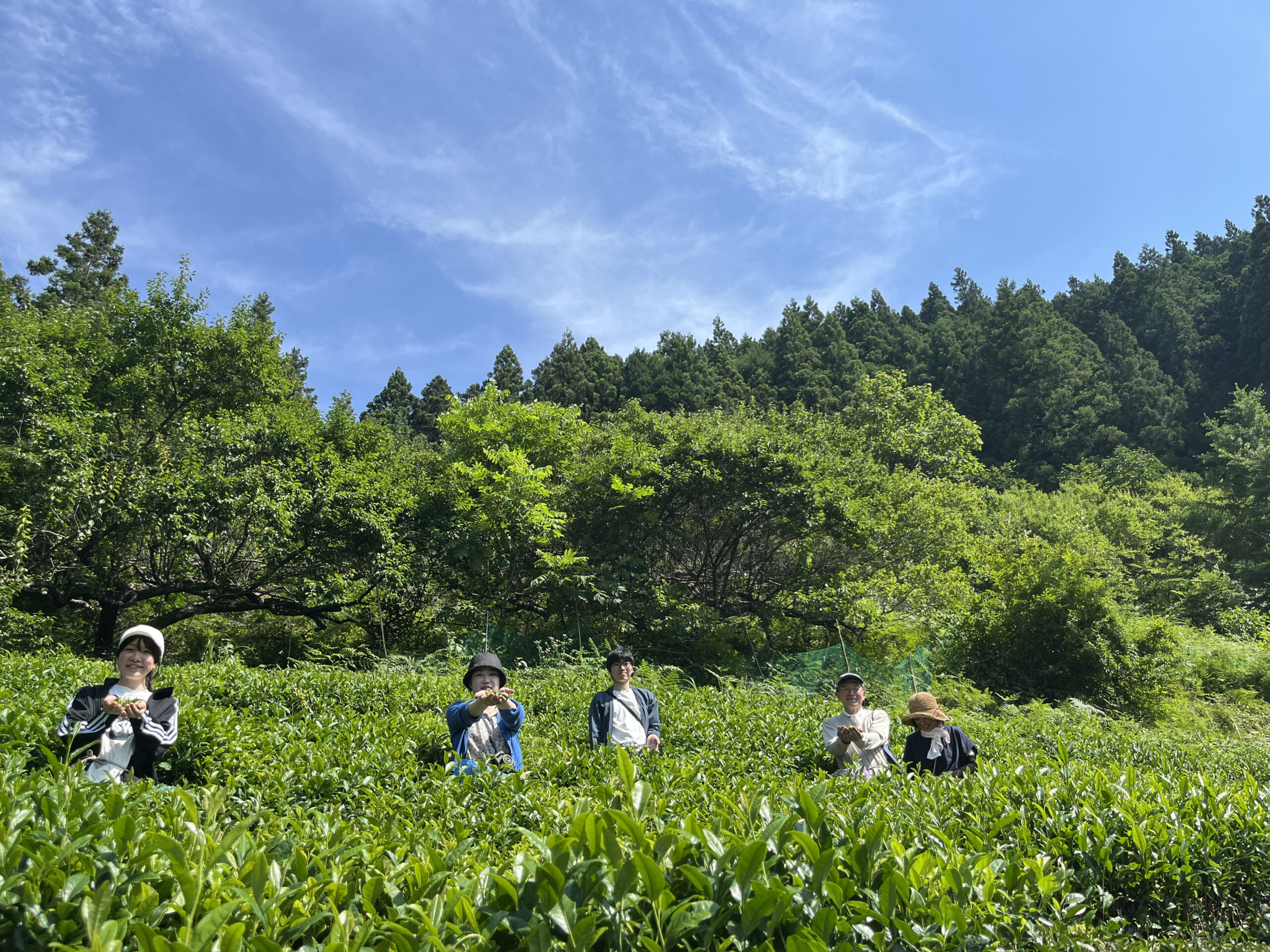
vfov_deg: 53.1
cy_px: 476
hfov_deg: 67.3
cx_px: 635
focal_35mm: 26
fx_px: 954
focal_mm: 5.1
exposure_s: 1/2309
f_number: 1.6
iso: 50
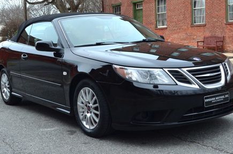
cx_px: 120
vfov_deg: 25.4
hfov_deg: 37.6
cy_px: 84
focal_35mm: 53
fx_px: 342
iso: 360
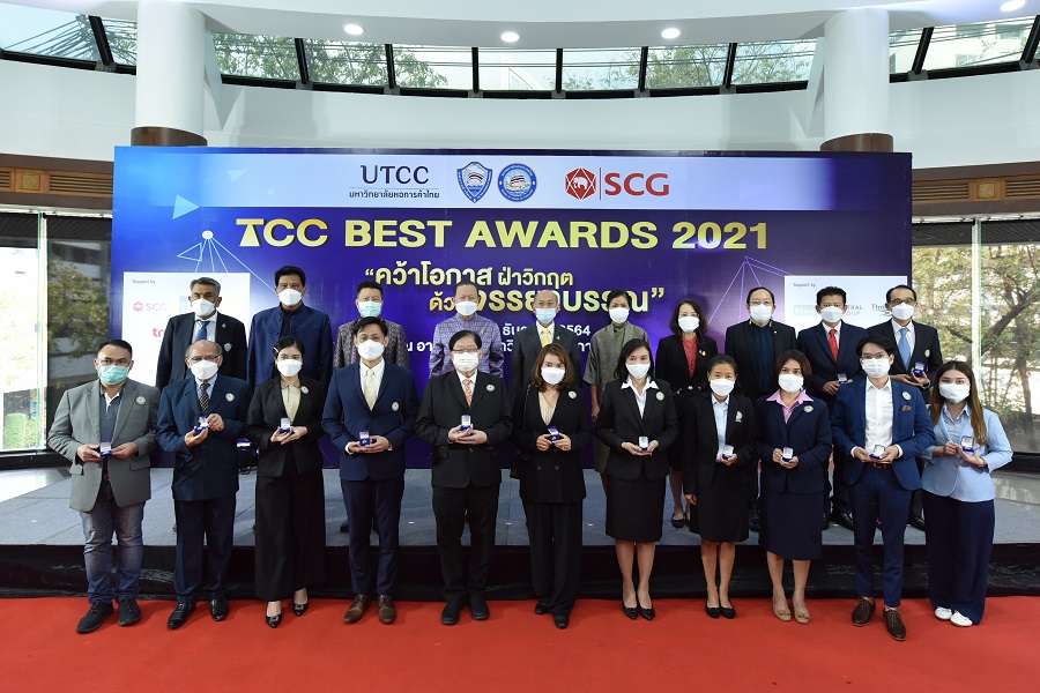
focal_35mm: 19
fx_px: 549
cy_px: 346
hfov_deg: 86.9
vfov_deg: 64.6
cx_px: 520
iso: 2000
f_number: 5
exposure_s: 1/200
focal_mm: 19
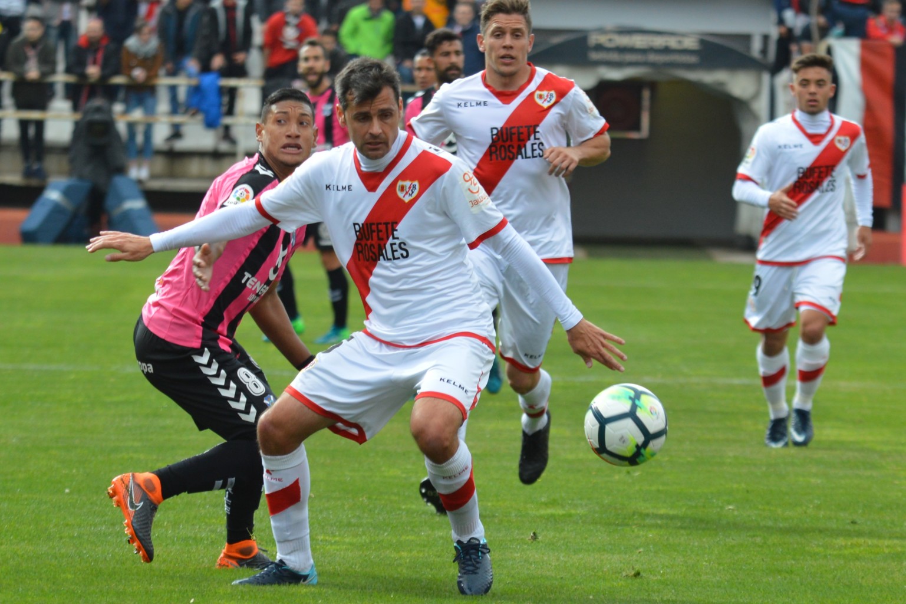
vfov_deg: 6.1
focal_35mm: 225
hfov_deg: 9.2
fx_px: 5661
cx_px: 453
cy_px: 302
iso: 400
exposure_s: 1/800
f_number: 4
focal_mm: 150
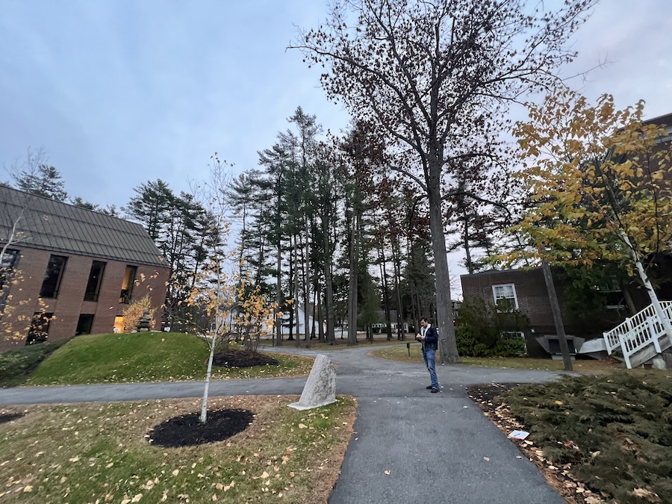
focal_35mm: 13
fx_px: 252
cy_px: 252
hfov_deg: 106.2
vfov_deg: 89.9
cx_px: 336
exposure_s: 1/79
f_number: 1.8
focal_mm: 1.57
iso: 250
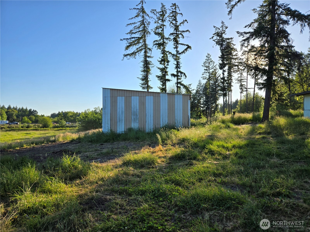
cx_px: 155
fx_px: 206
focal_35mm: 23
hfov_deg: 73.9
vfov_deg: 58.9
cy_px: 116
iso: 25
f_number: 1.8
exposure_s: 1/1276
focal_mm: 5.4
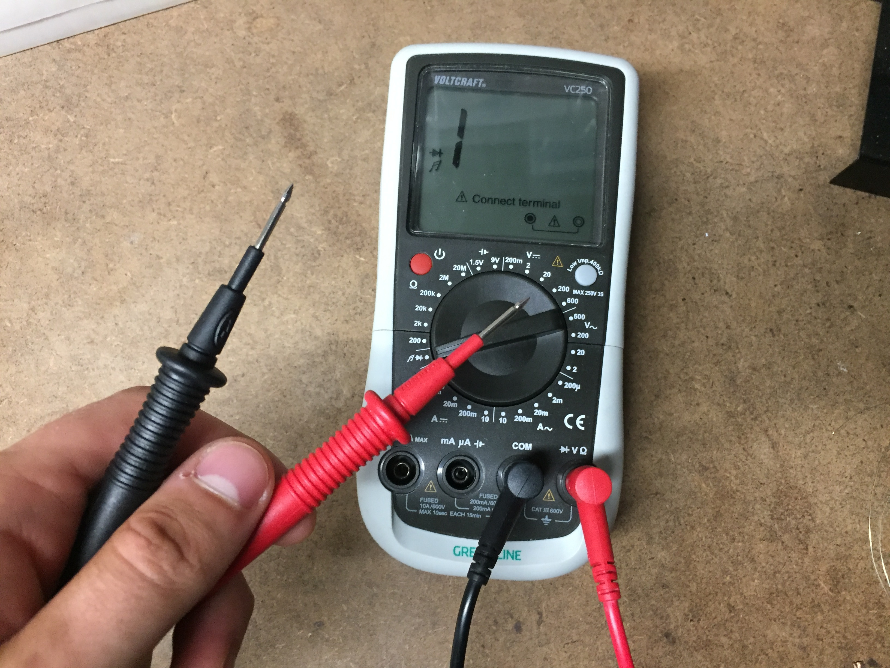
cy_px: 334
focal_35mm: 29
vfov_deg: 48.2
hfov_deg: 61.7
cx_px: 445
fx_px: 746
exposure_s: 1/33
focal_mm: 4.15
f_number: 2.2
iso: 250
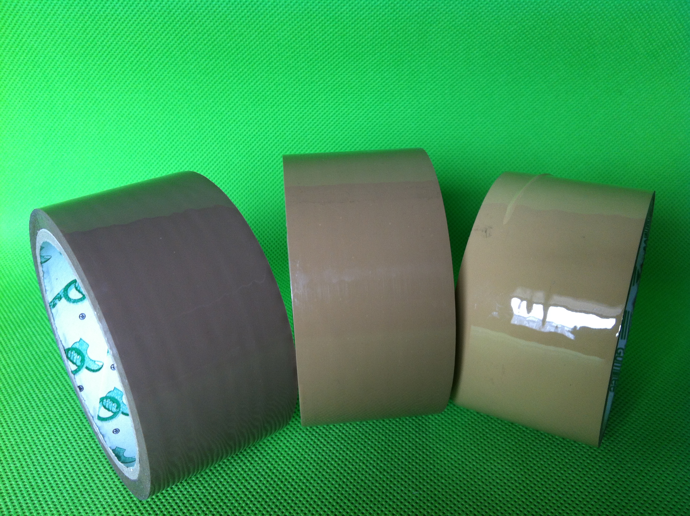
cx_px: 345
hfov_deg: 52.7
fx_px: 697
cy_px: 258
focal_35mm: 35
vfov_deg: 40.6
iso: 80
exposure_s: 1/33
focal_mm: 3.85
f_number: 2.8
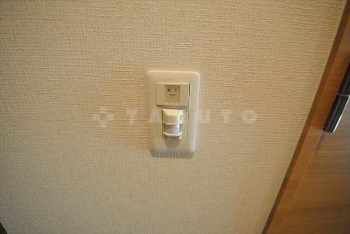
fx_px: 117
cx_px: 175
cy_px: 117
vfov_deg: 90.1
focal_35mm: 12
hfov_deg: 112.6
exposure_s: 1/60
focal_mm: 8
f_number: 4.5
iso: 800
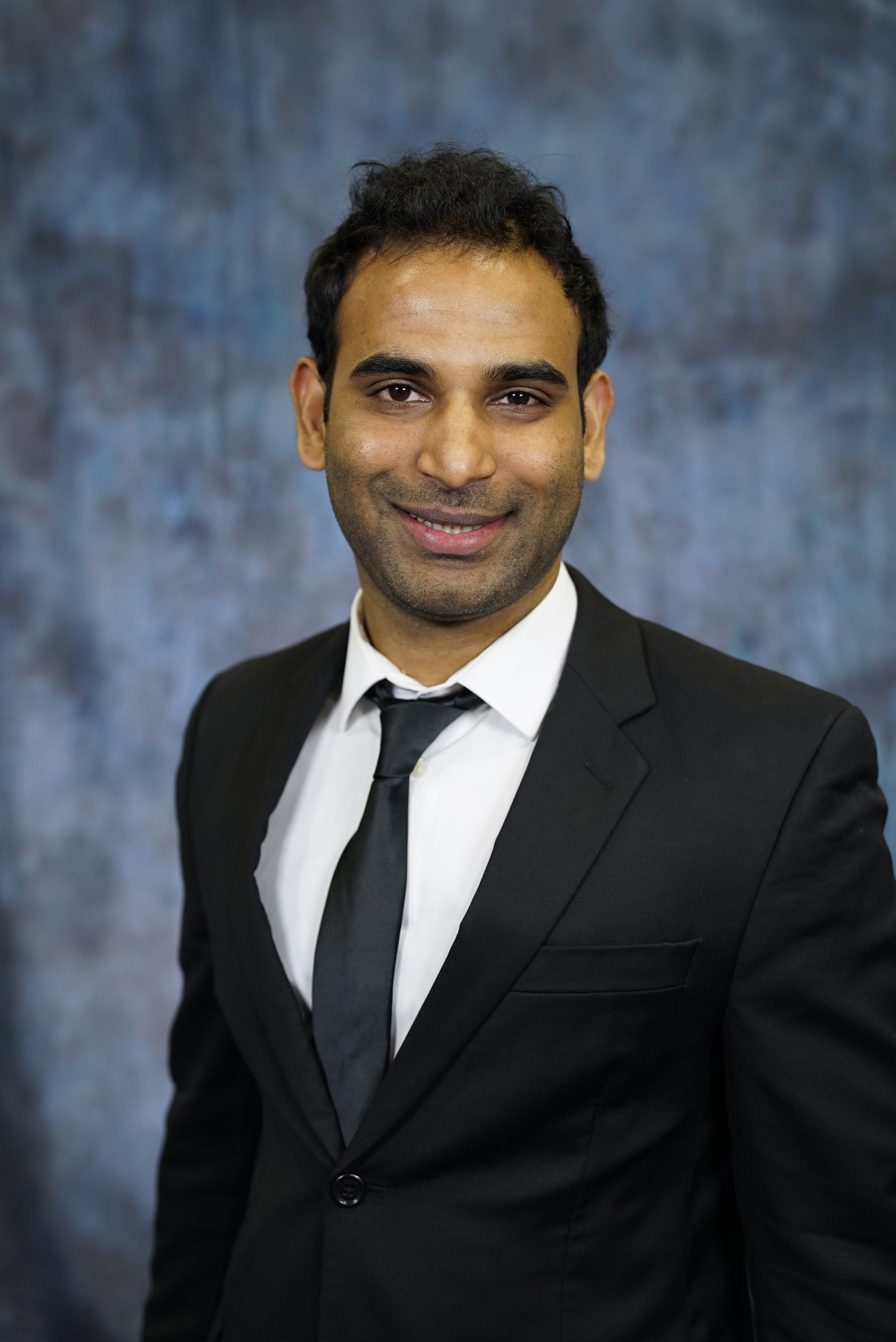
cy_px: 671
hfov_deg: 29.9
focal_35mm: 45
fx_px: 1678
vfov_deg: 43.6
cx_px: 448
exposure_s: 1/200
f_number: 2.8
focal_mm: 45
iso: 640
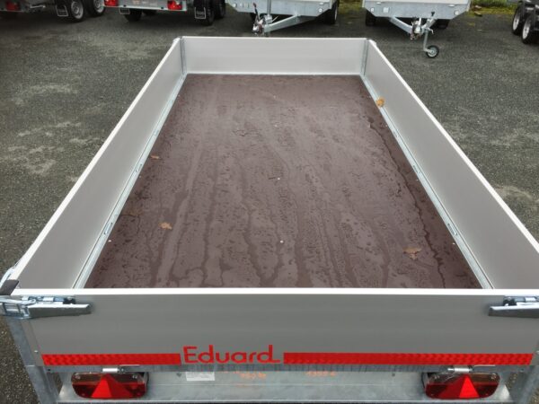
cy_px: 202
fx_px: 452
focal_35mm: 29
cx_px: 270
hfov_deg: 61.7
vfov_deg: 48.2
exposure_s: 1/145
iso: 32
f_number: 2.2
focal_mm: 4.15
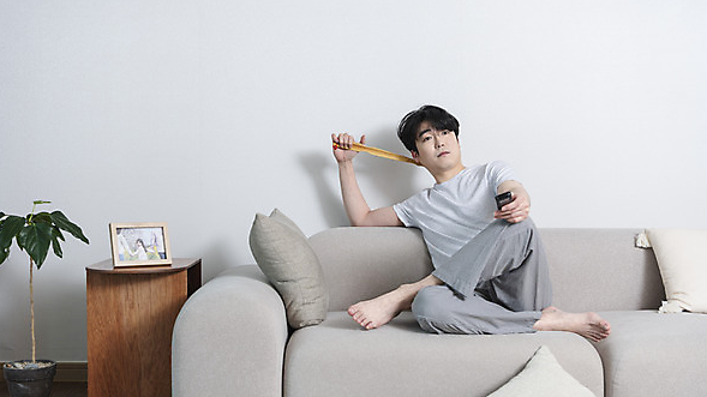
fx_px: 900
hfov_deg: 42.9
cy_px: 225
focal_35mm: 48
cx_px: 355
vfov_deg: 24.9
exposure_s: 1/125
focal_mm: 45
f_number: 4
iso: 200
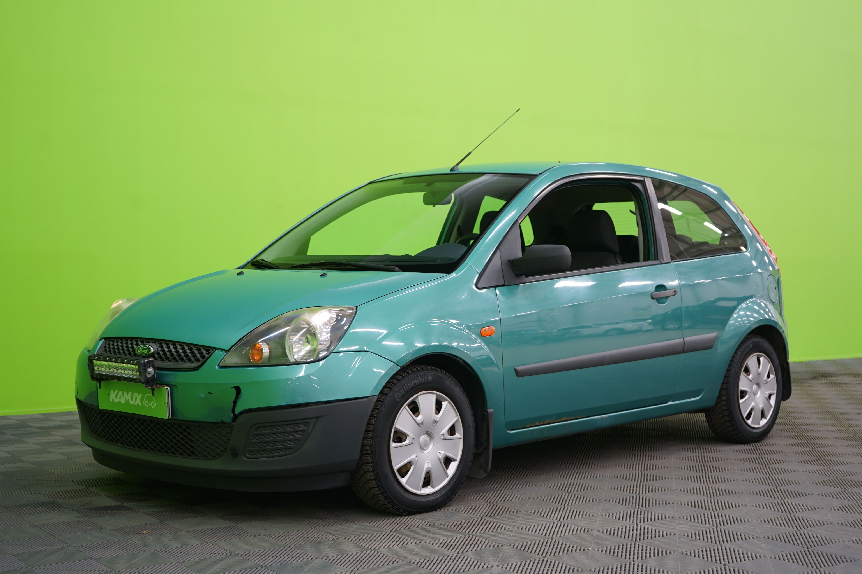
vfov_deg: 27.5
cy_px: 287
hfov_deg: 40.3
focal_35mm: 49
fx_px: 1173
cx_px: 431
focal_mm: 49
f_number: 4.5
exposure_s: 1/8
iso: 400
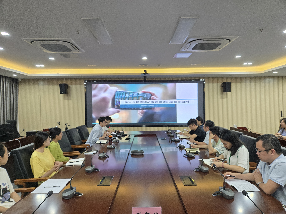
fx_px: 190
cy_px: 107
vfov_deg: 58.9
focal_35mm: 23
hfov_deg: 73.9
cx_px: 143
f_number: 1.8
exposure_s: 1/100
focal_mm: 5.4
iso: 200
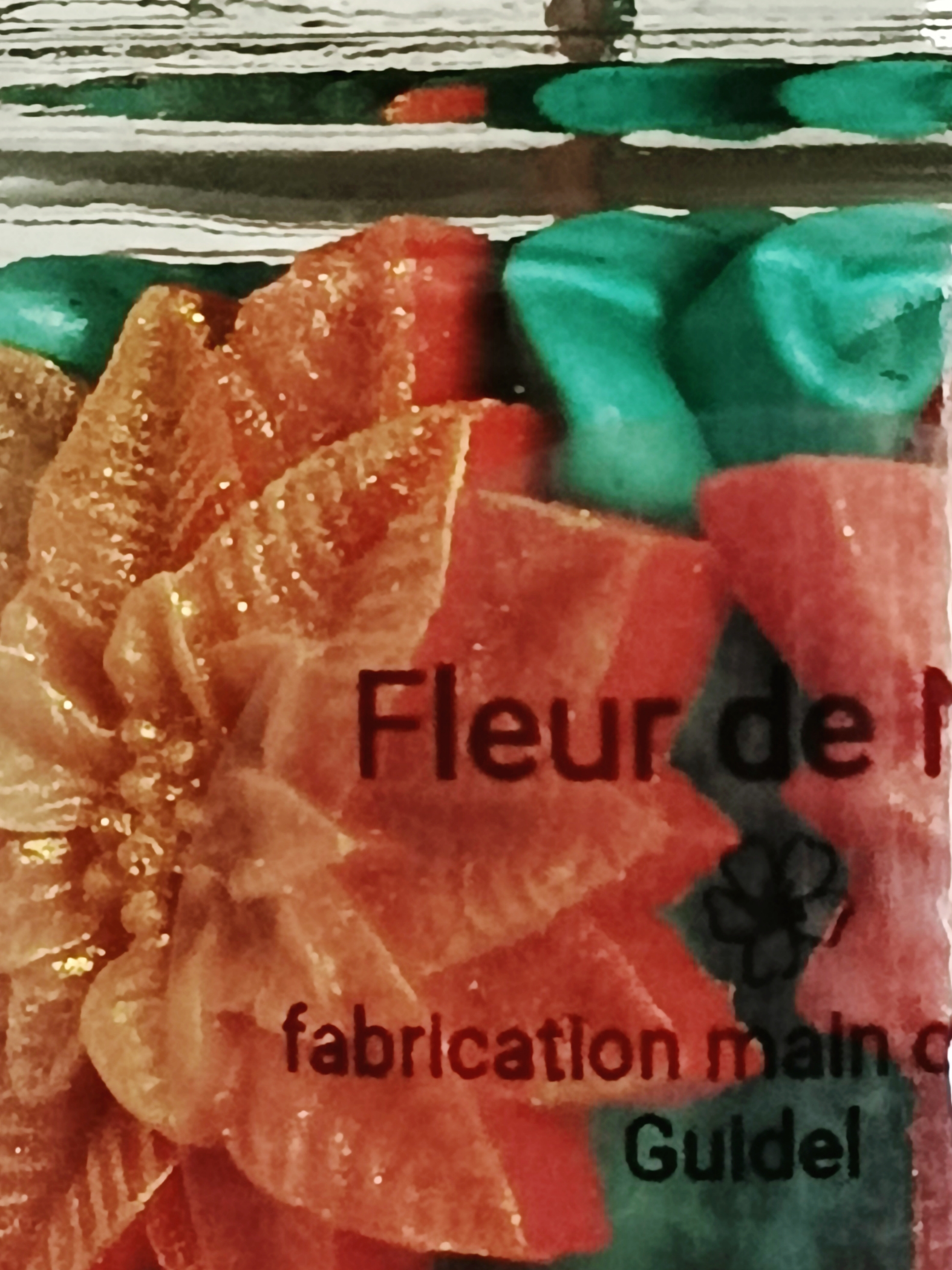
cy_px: 588
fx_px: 5796
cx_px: 742
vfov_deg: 12.5
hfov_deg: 9.4
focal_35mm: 158
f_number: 1.7
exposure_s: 1/25
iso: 2267
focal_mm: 5.24
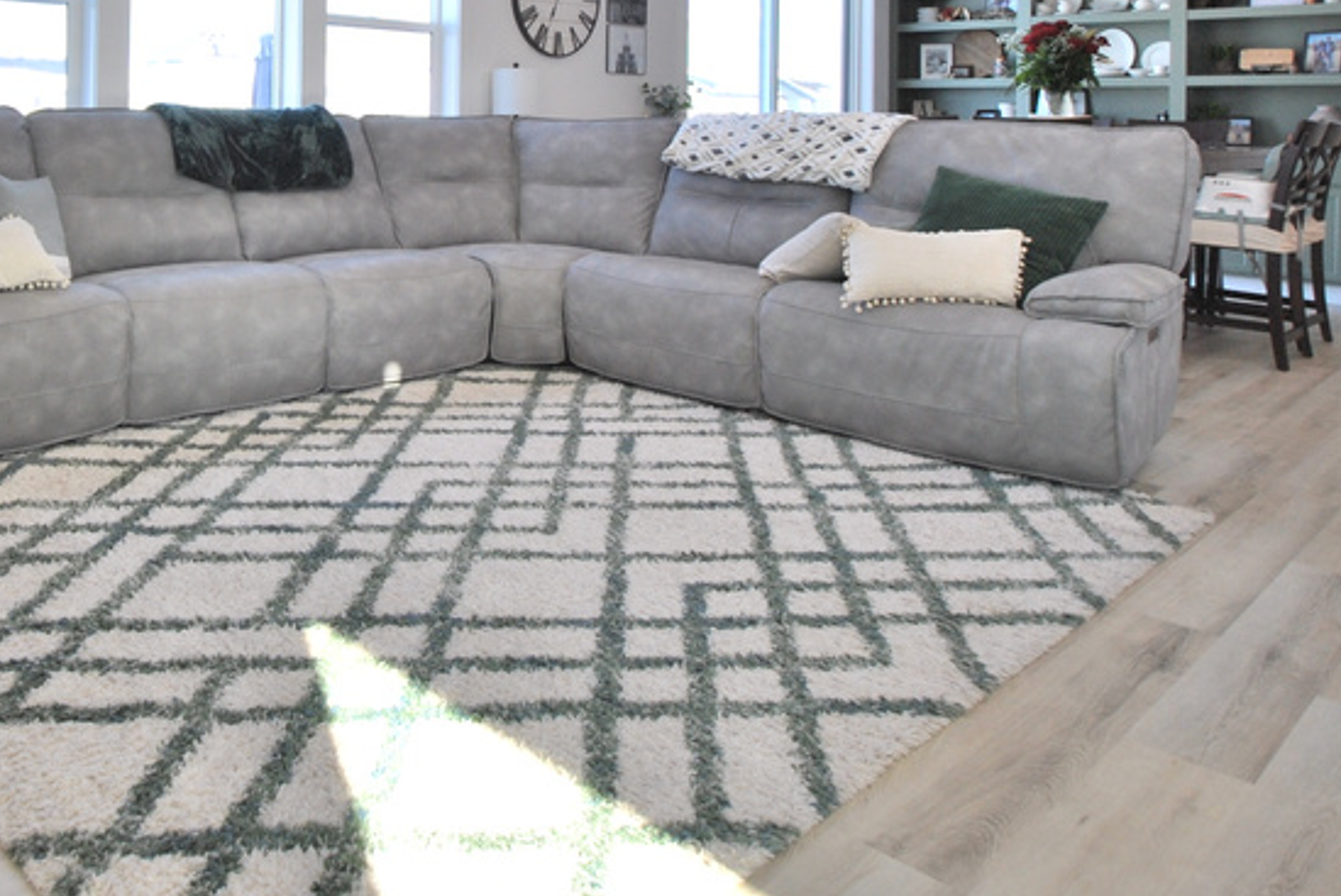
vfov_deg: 43.2
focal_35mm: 28
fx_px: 1044
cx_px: 322
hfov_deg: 61.5
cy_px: 118
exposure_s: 1/125
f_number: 5.6
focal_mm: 10
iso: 200
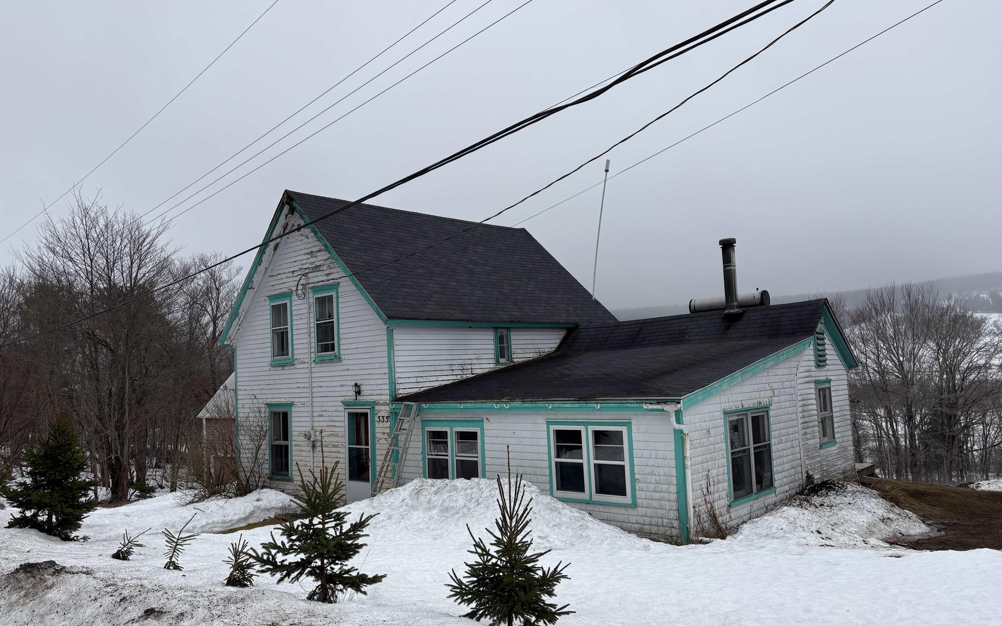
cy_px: 339
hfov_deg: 66.5
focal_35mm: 28
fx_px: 765
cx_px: 505
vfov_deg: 44.5
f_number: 1.6
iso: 50
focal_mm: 5.96
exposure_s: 1/2141
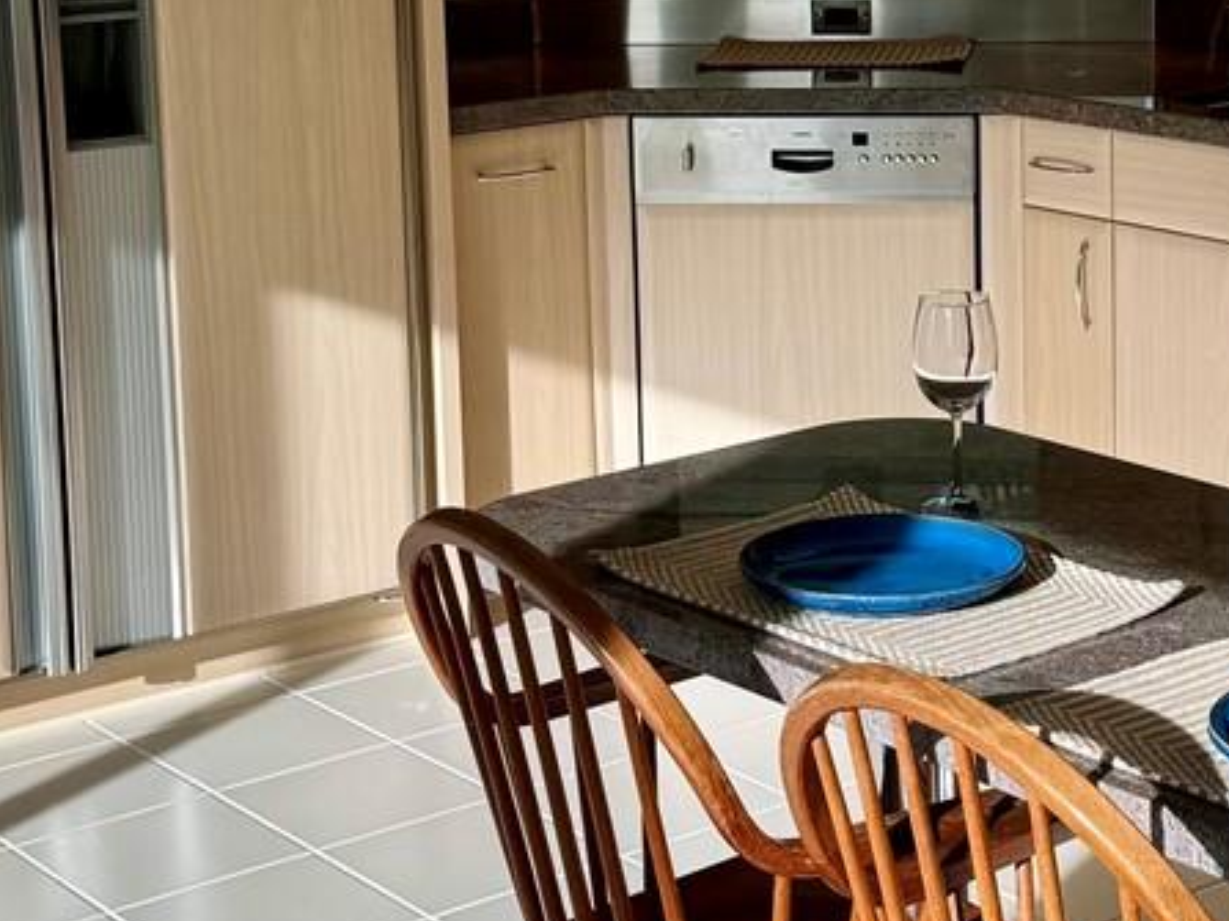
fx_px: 3053
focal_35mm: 86
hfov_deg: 22.6
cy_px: 148
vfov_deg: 17.0
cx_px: 874
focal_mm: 6.76
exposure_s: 1/966
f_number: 1.78
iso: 80
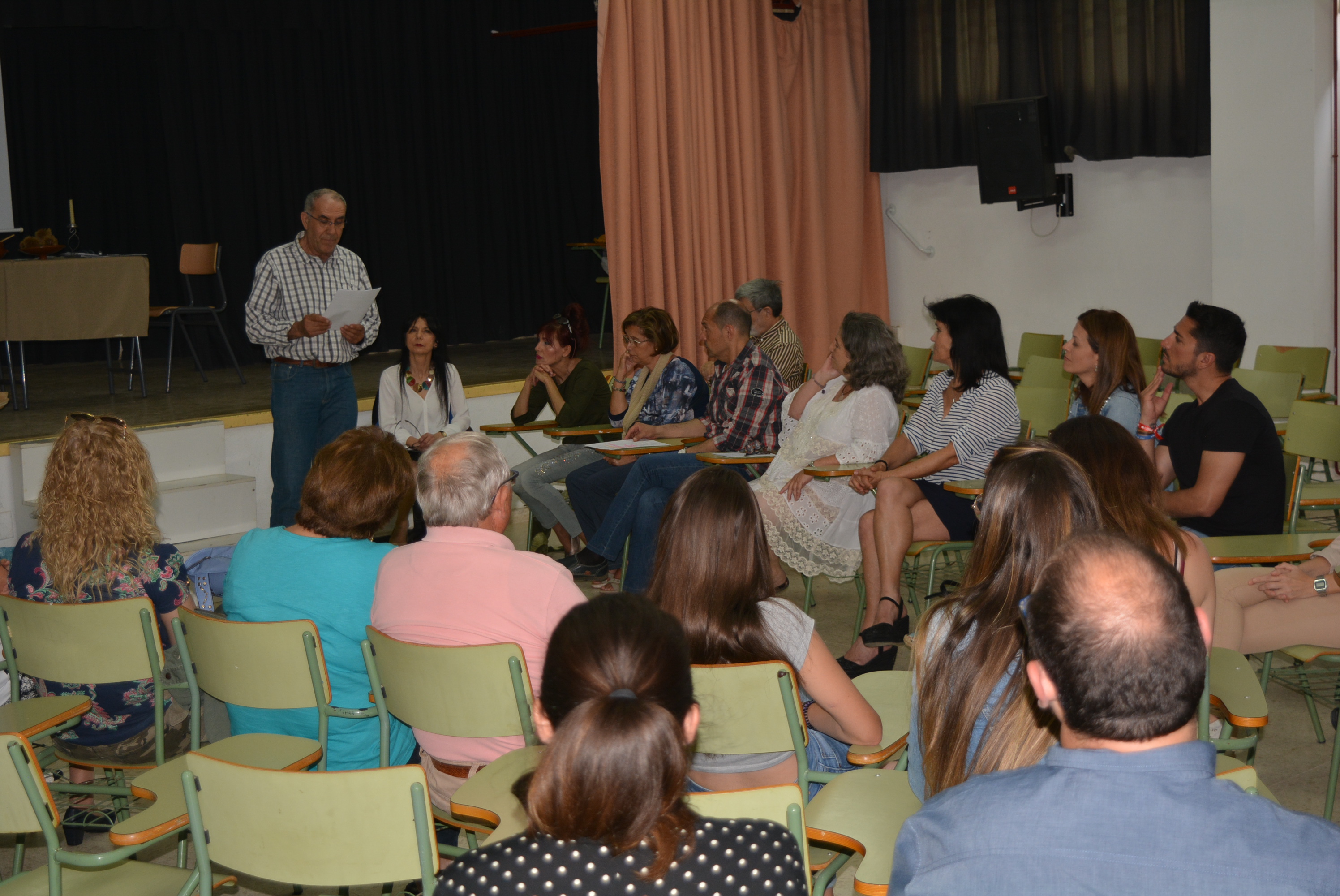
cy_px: 448
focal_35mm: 54
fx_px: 2011
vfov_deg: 25.1
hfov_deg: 36.8
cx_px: 670
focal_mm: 36
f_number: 4.8
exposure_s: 1/60
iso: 400
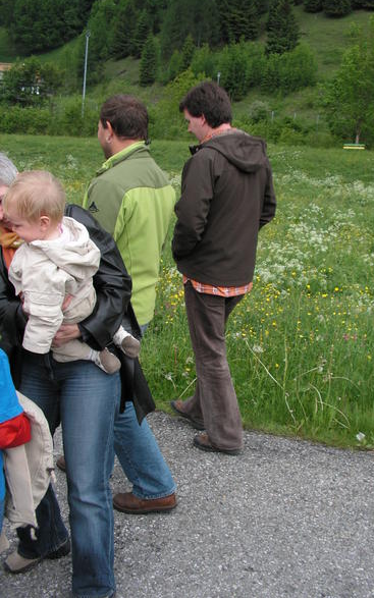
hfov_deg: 32.7
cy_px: 294
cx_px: 213
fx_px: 636
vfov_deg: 50.4
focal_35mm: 39
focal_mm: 6
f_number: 3.2
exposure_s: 1/200
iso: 50
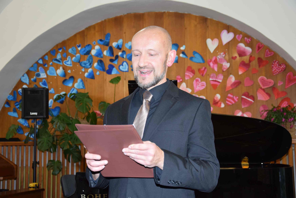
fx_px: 518
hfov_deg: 31.9
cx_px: 148
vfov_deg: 21.6
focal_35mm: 63
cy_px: 99
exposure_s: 1/100
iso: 800
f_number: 4.8
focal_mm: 42
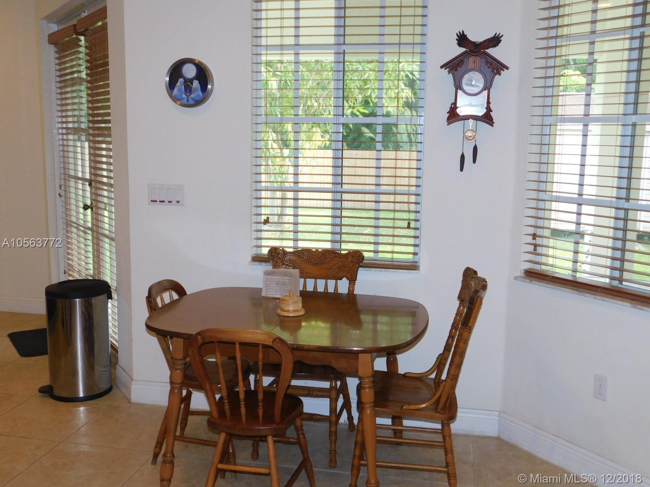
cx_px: 325
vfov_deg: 39.7
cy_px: 244
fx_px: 676
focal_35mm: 36
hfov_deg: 51.4
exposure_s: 1/30
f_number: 3.5
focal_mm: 6.3
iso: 200
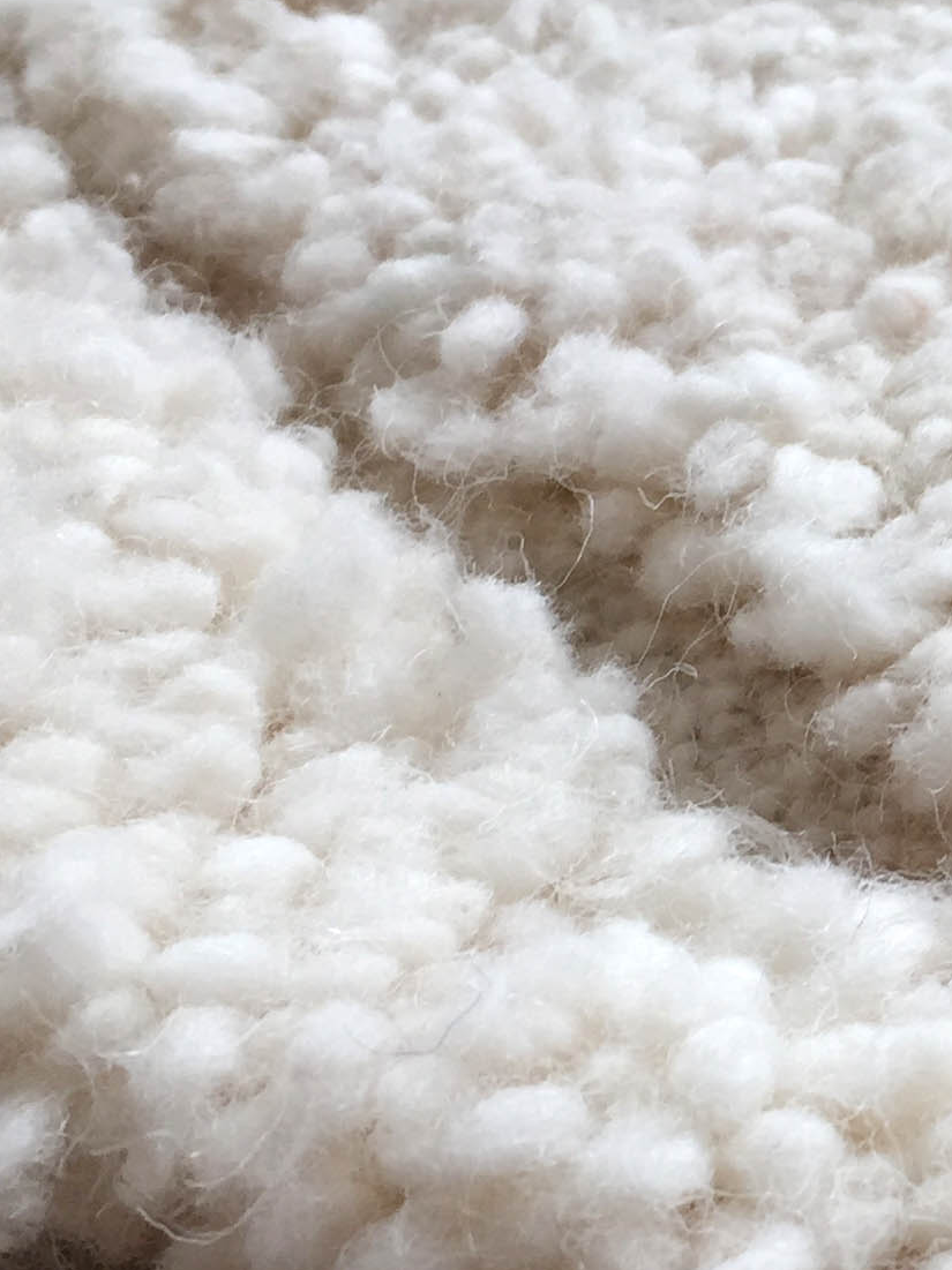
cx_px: 1245
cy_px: 806
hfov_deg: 16.2
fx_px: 3155
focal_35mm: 86
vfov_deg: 22.7
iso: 32
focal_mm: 4.15
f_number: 2.2
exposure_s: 1/50
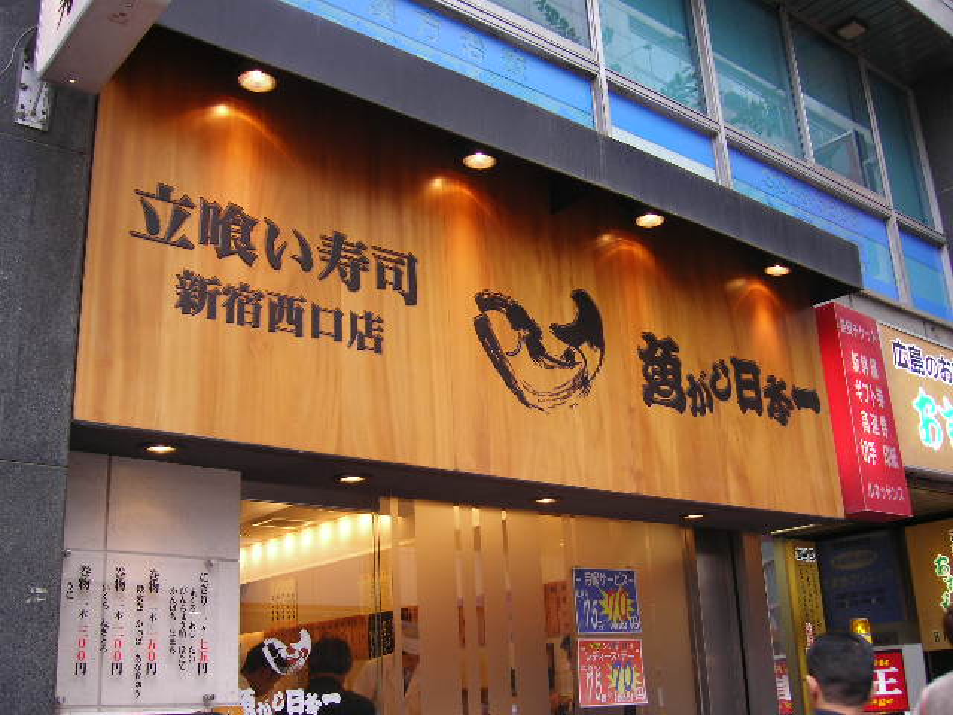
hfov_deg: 51.4
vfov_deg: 39.7
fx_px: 991
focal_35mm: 36
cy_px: 358
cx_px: 476
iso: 64
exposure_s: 1/60
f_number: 2.8
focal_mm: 60
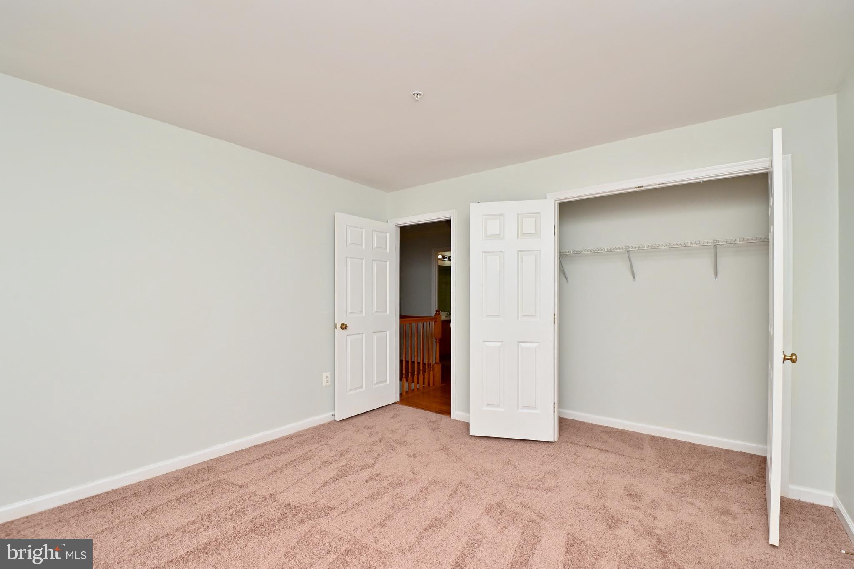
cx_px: 427
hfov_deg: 100.4
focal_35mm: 15
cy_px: 284
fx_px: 356
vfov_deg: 77.3
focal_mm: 10
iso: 200
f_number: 7.1
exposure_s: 1/160
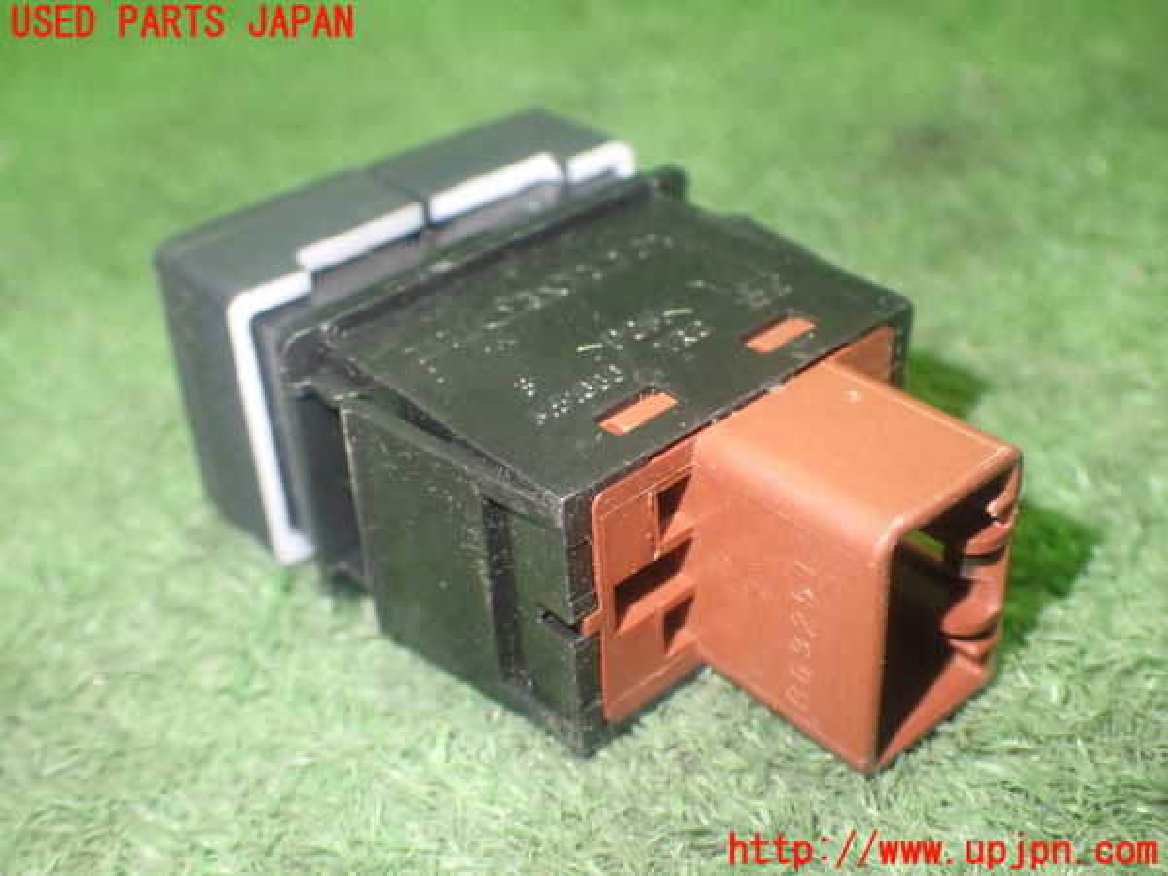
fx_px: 1485
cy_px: 438
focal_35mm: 44
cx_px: 584
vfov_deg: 32.9
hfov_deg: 42.9
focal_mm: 7.84
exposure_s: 1/30
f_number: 2.9
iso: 800
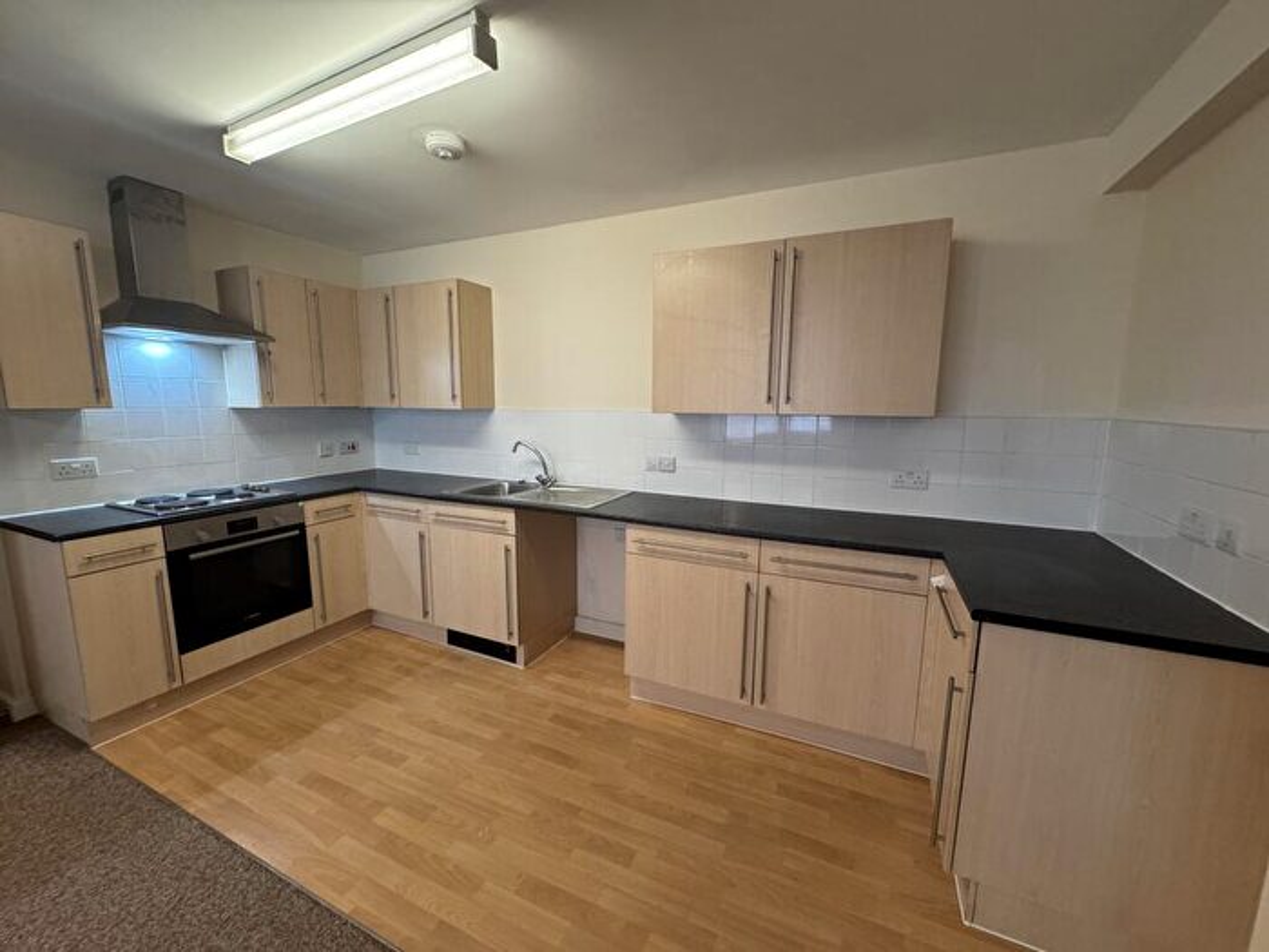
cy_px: 476
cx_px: 634
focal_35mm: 14
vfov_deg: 85.7
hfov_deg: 102.1
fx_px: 513
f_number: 2.2
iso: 320
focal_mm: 2.22
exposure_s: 1/50
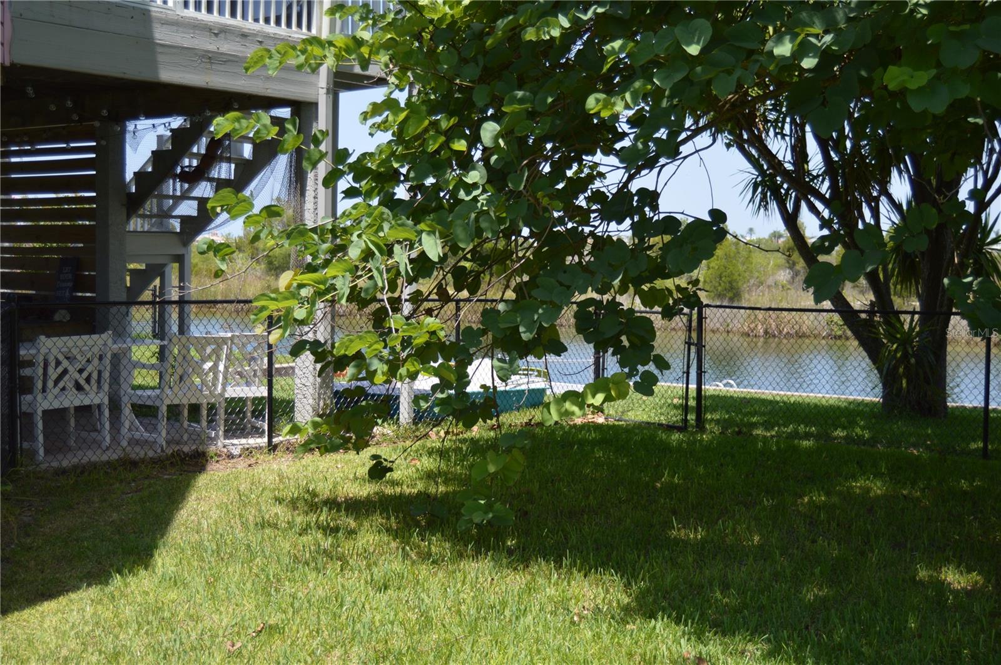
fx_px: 1291
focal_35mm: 46
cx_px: 500
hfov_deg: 42.4
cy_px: 332
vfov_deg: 28.9
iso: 100
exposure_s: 1/500
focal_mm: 31
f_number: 4.2
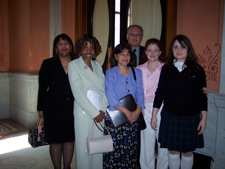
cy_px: 84
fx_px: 253
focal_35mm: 39
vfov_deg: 36.8
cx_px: 112
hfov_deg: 47.9
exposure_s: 1/60
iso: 100
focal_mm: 8
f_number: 2.8
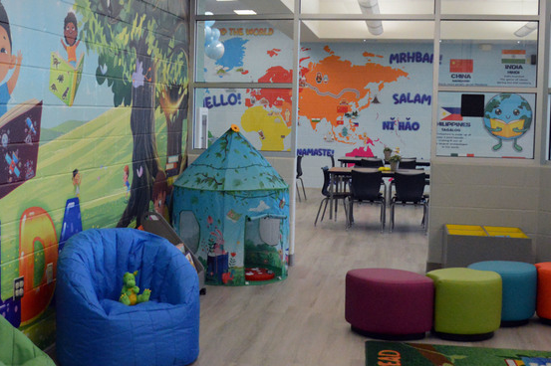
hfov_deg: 39.5
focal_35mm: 50
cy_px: 132
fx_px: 765
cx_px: 232
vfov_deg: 26.9
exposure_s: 1/500
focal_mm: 18
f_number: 3.5
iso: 2800
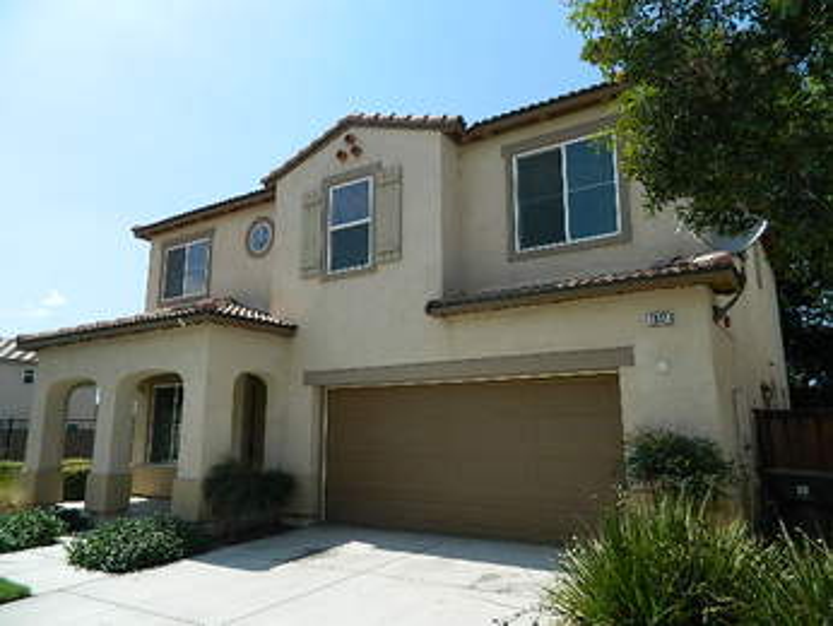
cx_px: 416
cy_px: 313
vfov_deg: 54.9
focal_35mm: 25
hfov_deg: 69.4
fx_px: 602
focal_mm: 4.5
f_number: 8.7
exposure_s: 1/160
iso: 80
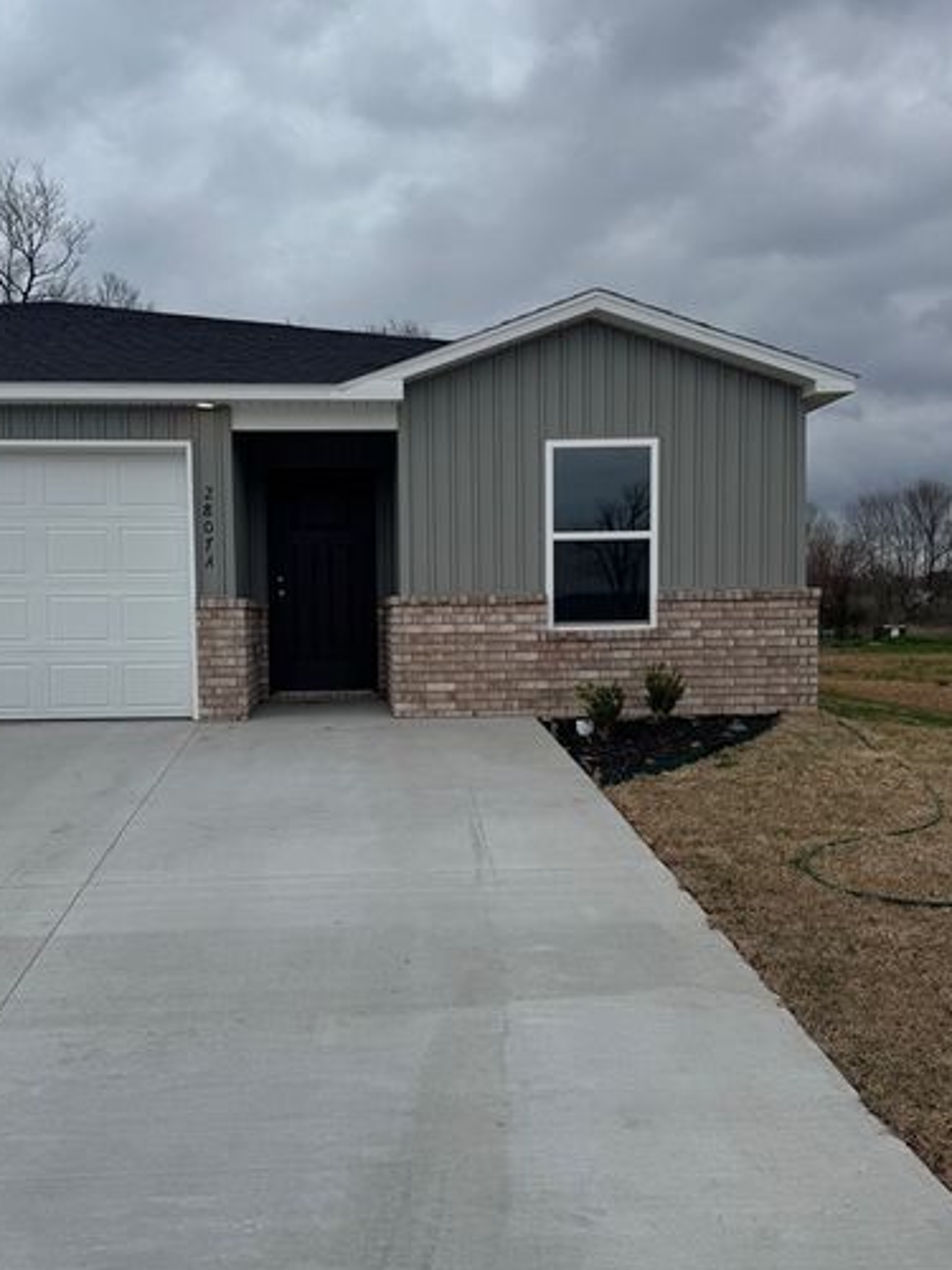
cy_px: 659
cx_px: 396
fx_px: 1173
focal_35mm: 32
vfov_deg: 56.8
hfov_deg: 44.0
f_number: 1.78
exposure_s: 1/5814
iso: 80
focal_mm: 6.76
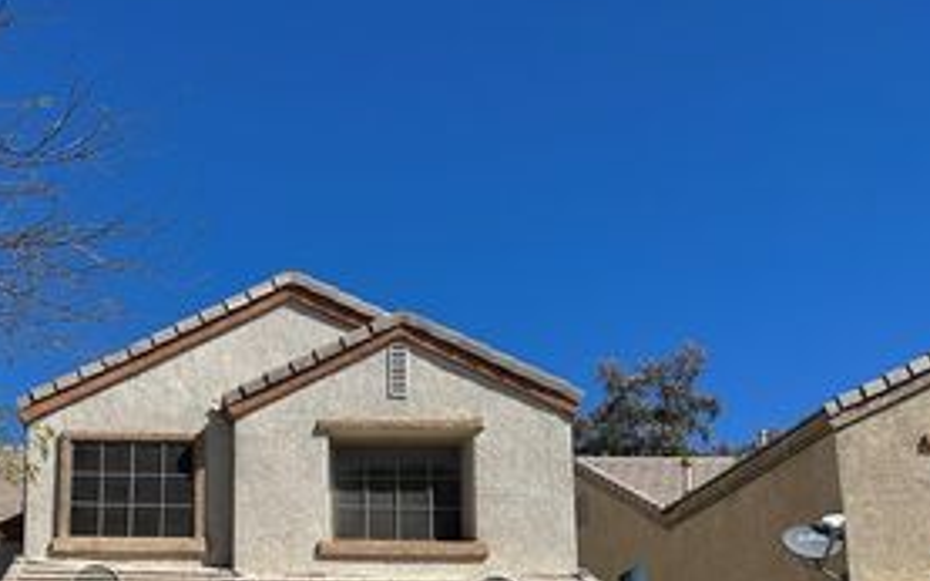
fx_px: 1166
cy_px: 576
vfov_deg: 26.5
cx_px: 158
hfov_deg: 41.2
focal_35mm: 46
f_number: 1.78
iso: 80
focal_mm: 6.86
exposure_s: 1/8197
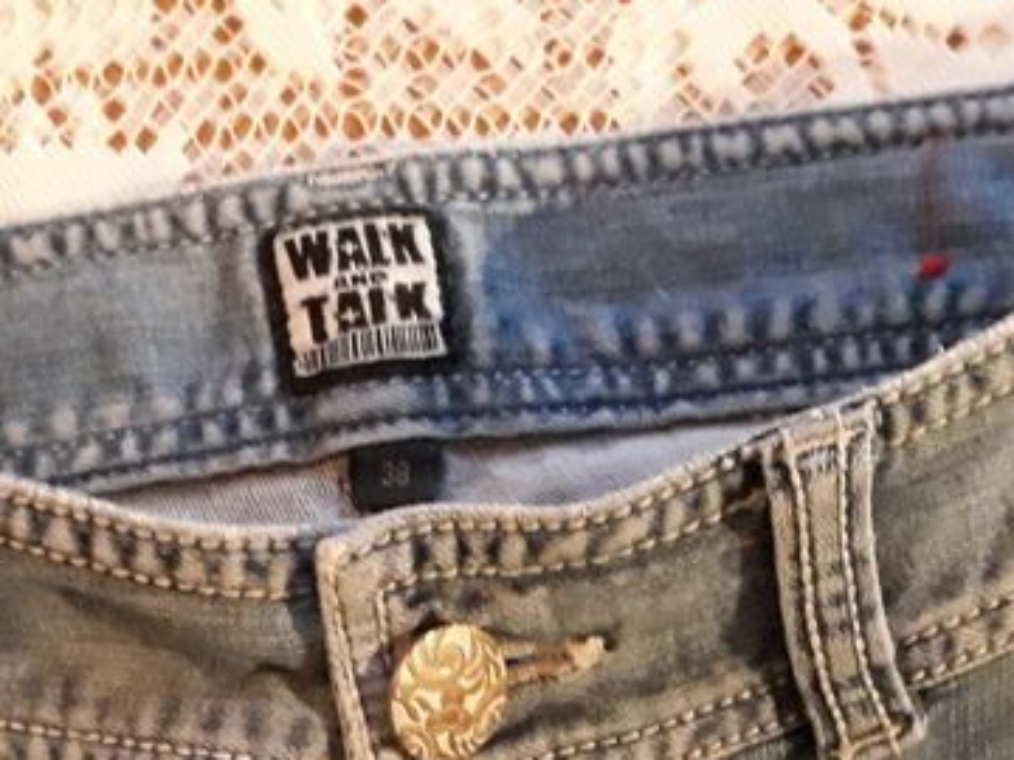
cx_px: 394
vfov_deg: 18.1
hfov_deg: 25.9
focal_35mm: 75
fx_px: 2197
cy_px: 1033
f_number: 1.7
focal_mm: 3.71
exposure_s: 1/17
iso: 800
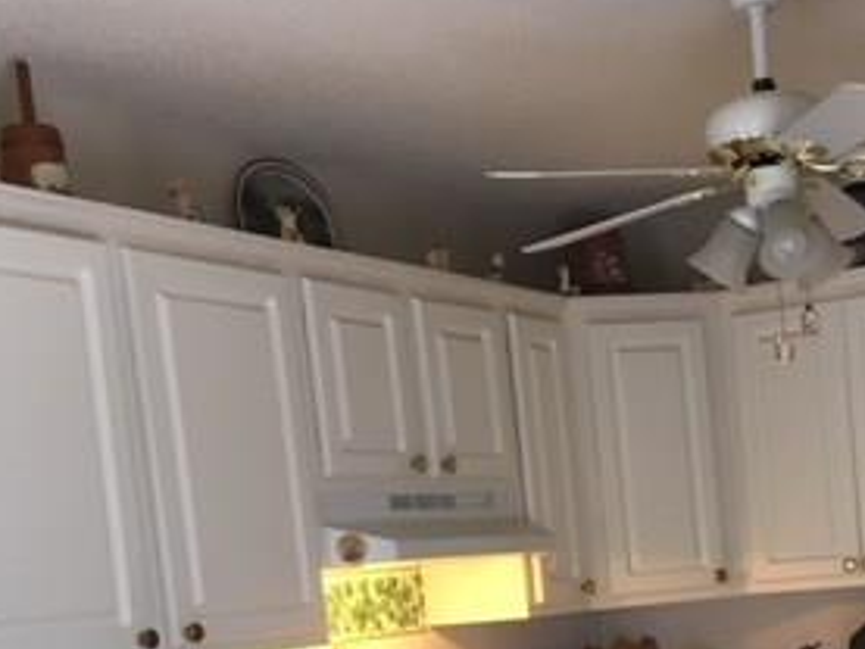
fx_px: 1675
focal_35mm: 67
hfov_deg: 28.4
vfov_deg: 20.8
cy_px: 727
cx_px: 681
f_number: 2.2
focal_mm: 4.15
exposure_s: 1/30
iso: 50
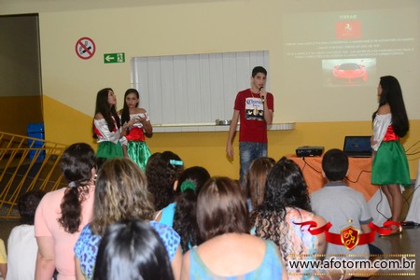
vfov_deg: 18.9
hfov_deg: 28.1
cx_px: 210
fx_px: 840
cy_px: 140
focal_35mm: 72
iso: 3200
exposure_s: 1/80
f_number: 5.6
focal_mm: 48
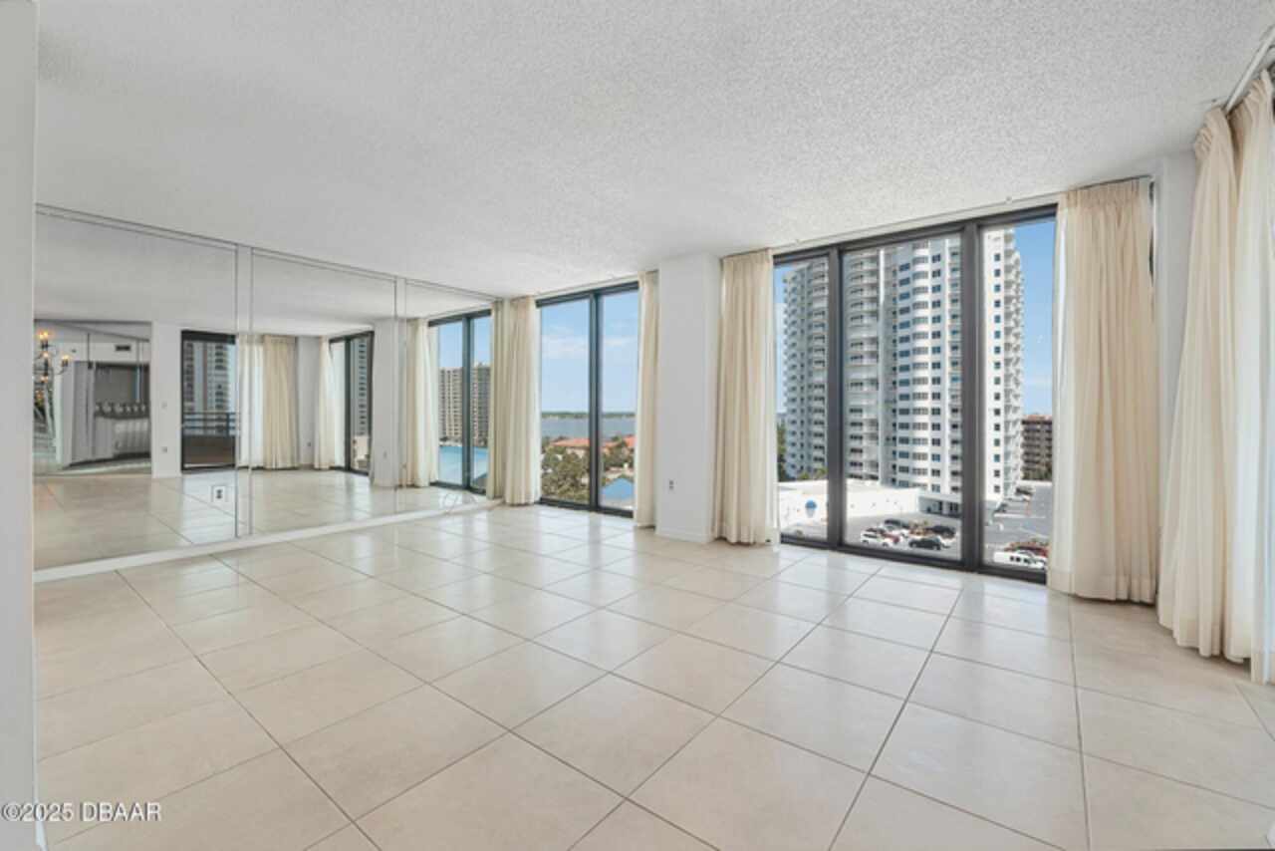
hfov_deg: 100.4
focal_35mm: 15
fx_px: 531
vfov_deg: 77.4
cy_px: 426
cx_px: 638
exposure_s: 1/40
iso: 320
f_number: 9
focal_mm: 10
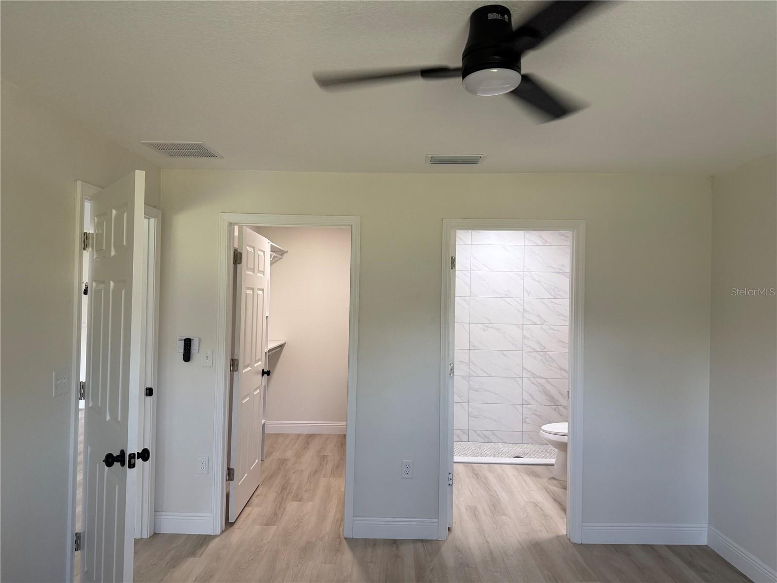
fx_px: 539
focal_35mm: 24
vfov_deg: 56.8
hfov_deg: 71.6
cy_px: 292
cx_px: 388
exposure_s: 1/120
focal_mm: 6.76
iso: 200
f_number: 1.78
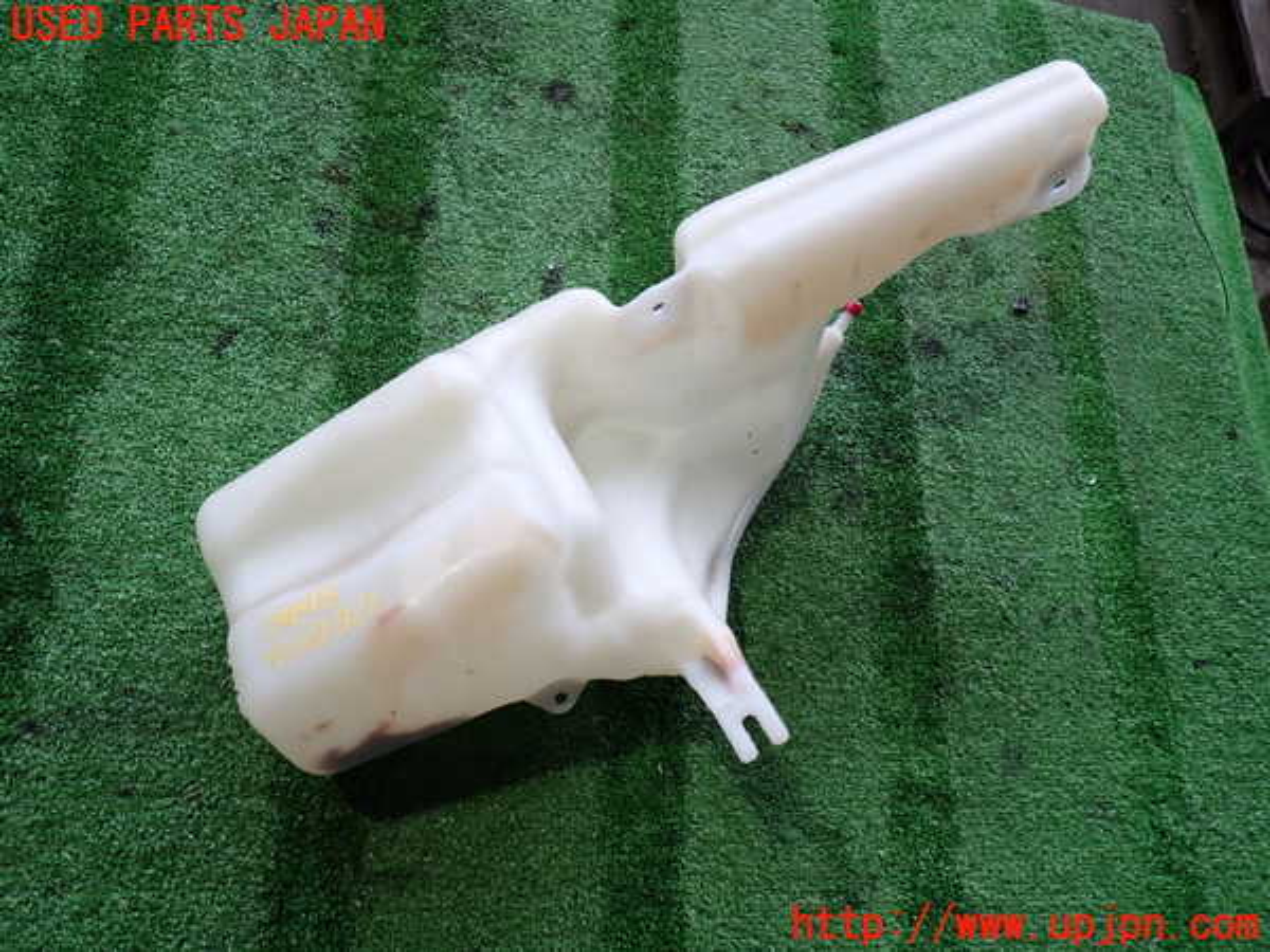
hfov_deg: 69.4
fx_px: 917
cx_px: 635
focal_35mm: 25
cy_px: 476
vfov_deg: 54.9
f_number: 2
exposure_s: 1/60
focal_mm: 4.5
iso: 160
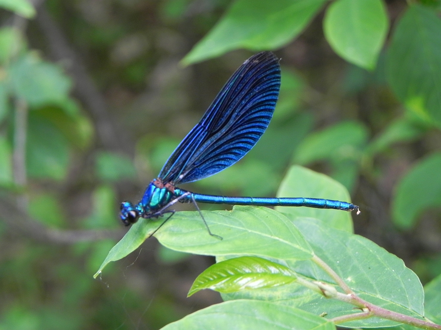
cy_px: 165
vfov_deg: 14.1
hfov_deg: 18.7
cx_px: 220
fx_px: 1338
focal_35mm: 105
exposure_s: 1/50.2
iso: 160
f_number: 4
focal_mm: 18.8
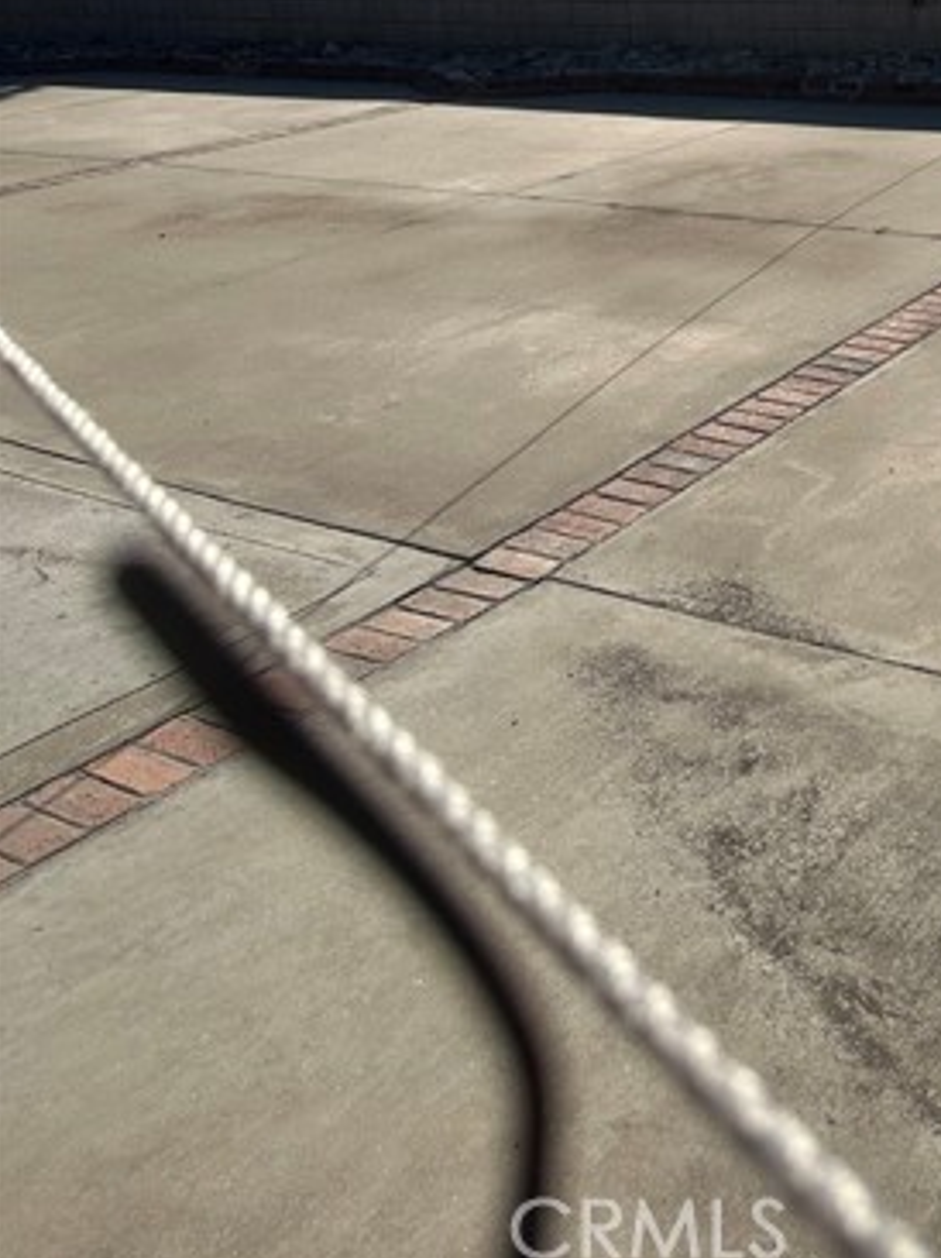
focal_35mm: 42
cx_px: 821
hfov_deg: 32.8
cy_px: 179
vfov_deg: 42.0
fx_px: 1524
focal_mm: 6.86
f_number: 1.78
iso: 80
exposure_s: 1/10753
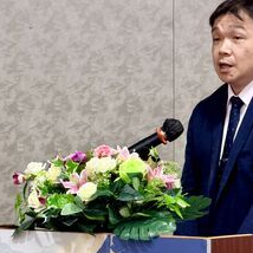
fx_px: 1364
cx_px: 171
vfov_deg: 10.6
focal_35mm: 165
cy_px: 121
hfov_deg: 10.6
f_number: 2.8
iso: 250
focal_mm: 16.89
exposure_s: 1/60
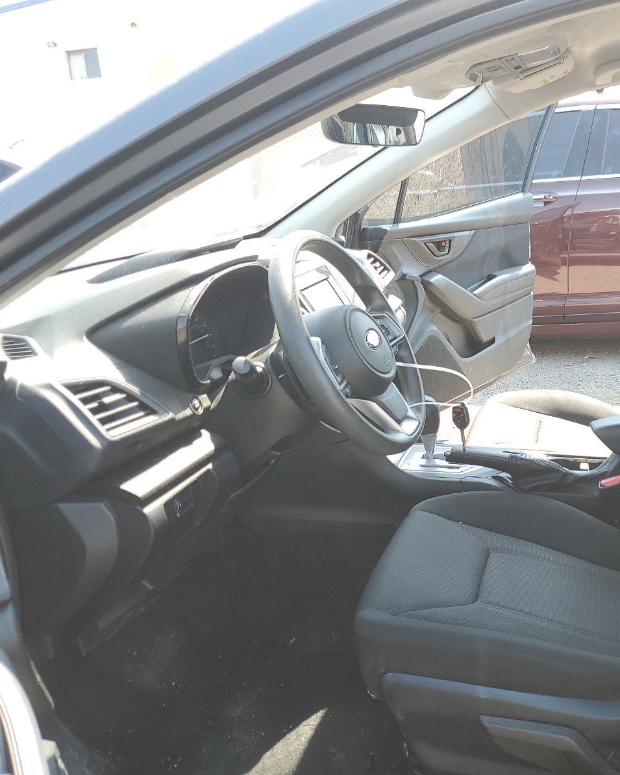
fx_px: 780
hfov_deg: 41.7
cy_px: 387
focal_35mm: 34
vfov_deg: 52.8
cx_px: 482
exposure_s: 1/250
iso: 50
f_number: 1.5
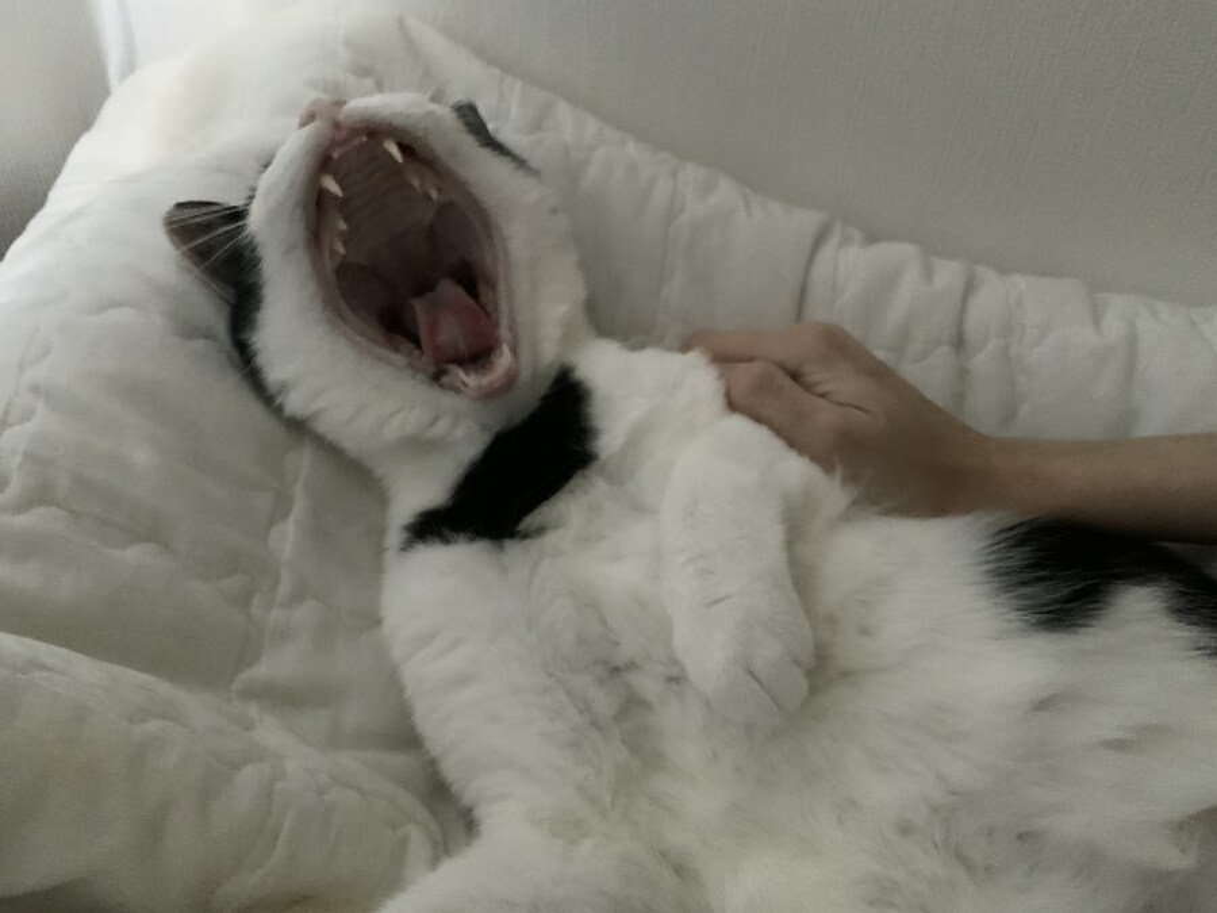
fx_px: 1020
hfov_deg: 61.7
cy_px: 456
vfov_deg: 48.2
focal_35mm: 29
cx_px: 608
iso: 500
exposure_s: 1/24
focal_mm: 3
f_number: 1.8
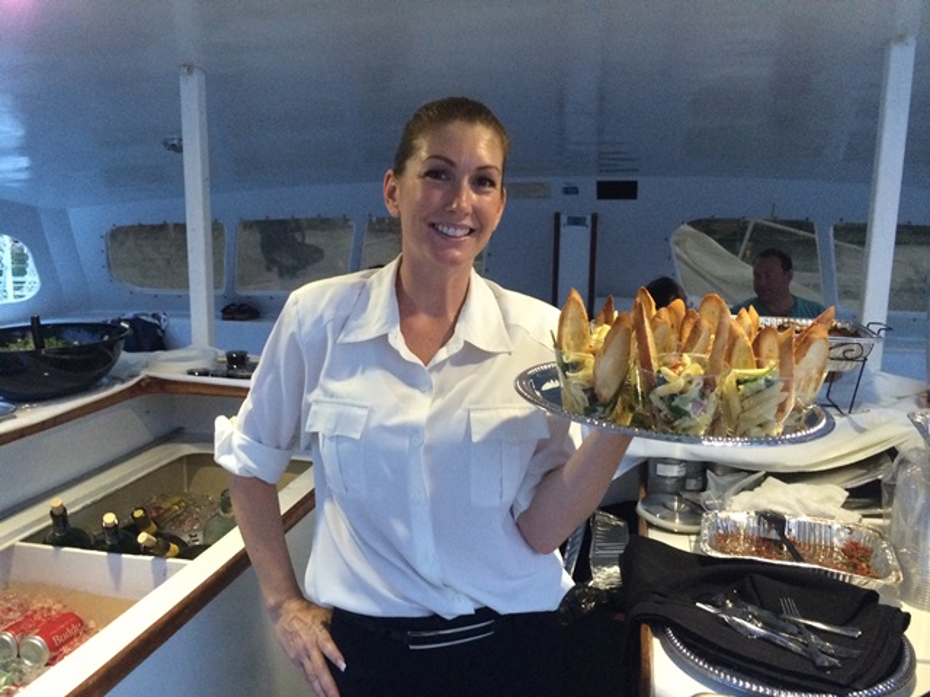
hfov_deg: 60.0
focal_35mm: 30
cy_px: 348
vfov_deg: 46.8
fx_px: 806
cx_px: 465
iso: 320
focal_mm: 4.12
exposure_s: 1/24
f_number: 2.2
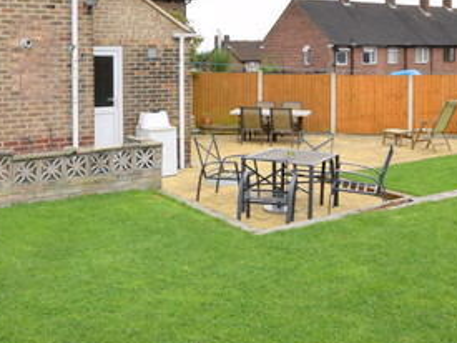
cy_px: 81
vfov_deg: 33.6
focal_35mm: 42
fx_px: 554
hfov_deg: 44.6
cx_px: 188
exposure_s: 1/250
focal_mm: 10
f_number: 8
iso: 400
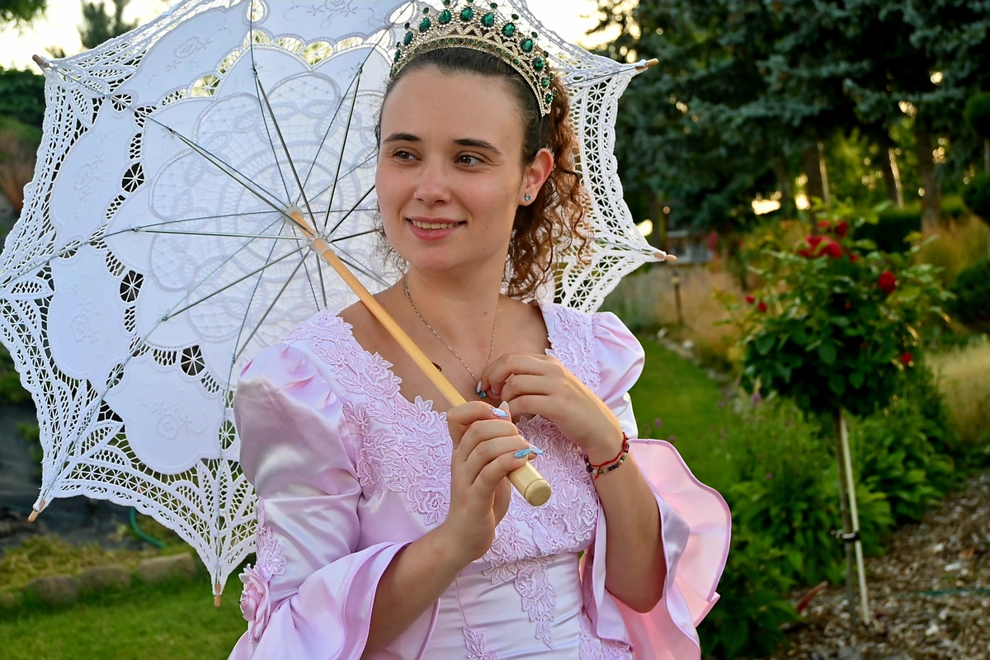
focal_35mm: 46
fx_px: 1258
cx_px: 495
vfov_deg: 29.4
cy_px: 330
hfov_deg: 43.0
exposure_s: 1/250
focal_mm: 30.5
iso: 400
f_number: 4.8
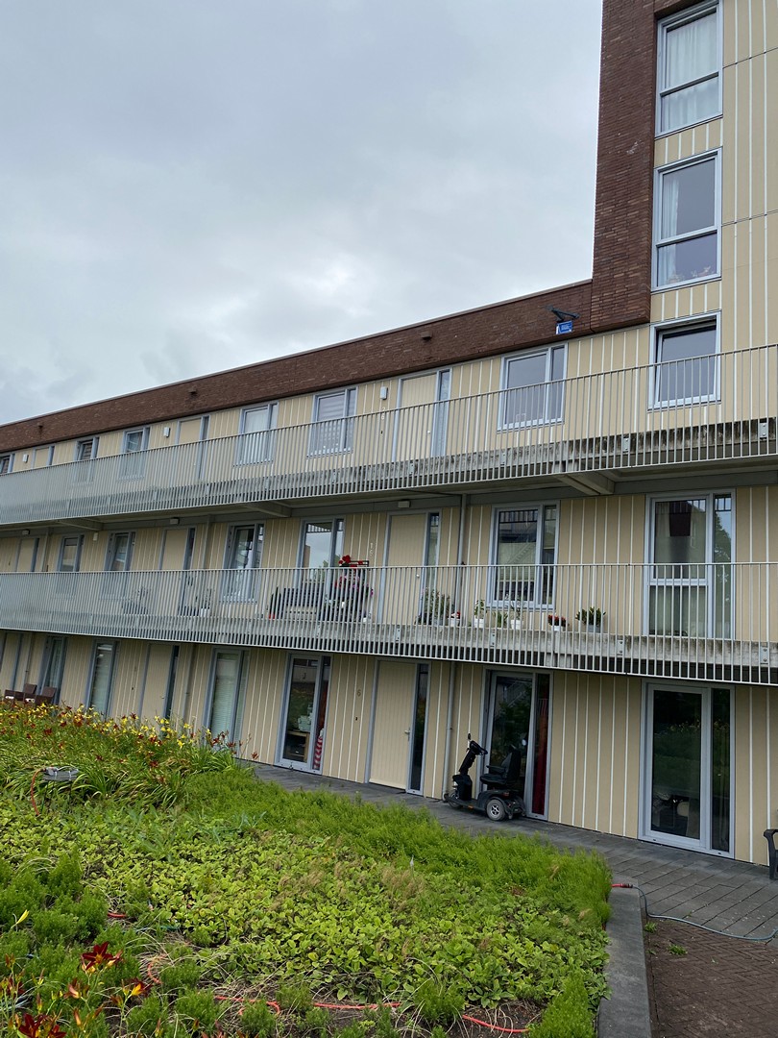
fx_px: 779
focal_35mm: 26
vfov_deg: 67.3
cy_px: 519
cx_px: 389
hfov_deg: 53.1
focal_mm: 4.25
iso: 32
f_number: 1.8
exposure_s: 1/2571
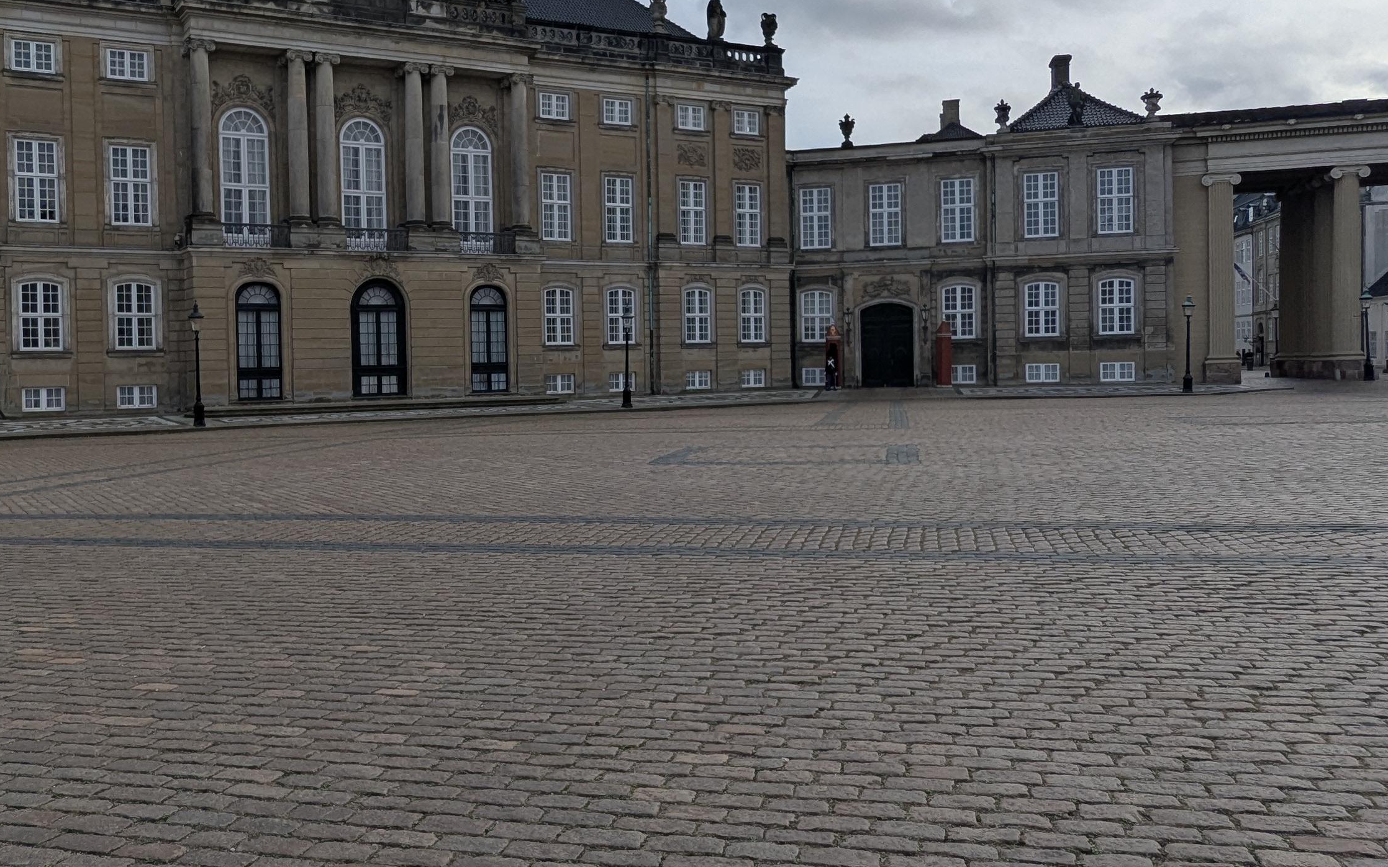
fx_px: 1173
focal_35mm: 31
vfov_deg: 40.6
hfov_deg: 60.4
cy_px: 390
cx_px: 515
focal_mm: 2.35
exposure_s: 1/1408
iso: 42
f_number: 2.2
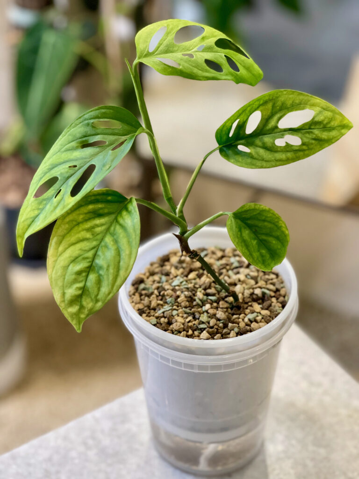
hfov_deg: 22.9
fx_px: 885
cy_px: 240
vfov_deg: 30.3
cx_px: 180
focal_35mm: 64
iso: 200
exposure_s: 1/120
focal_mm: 7.5
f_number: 2.2
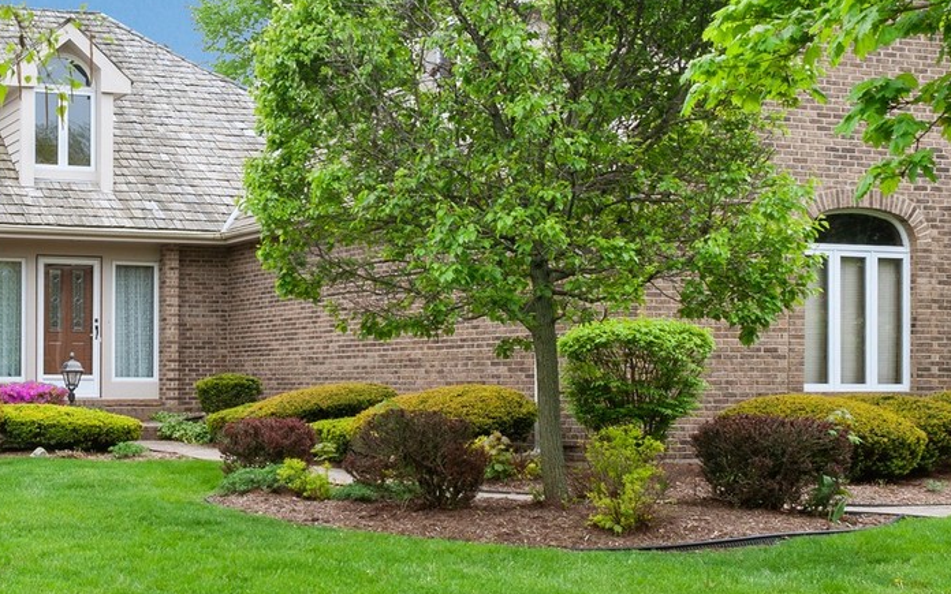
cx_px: 108
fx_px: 1477
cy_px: 67
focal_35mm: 57
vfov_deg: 22.2
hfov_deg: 33.9
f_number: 8
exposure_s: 1/100
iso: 200
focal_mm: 24
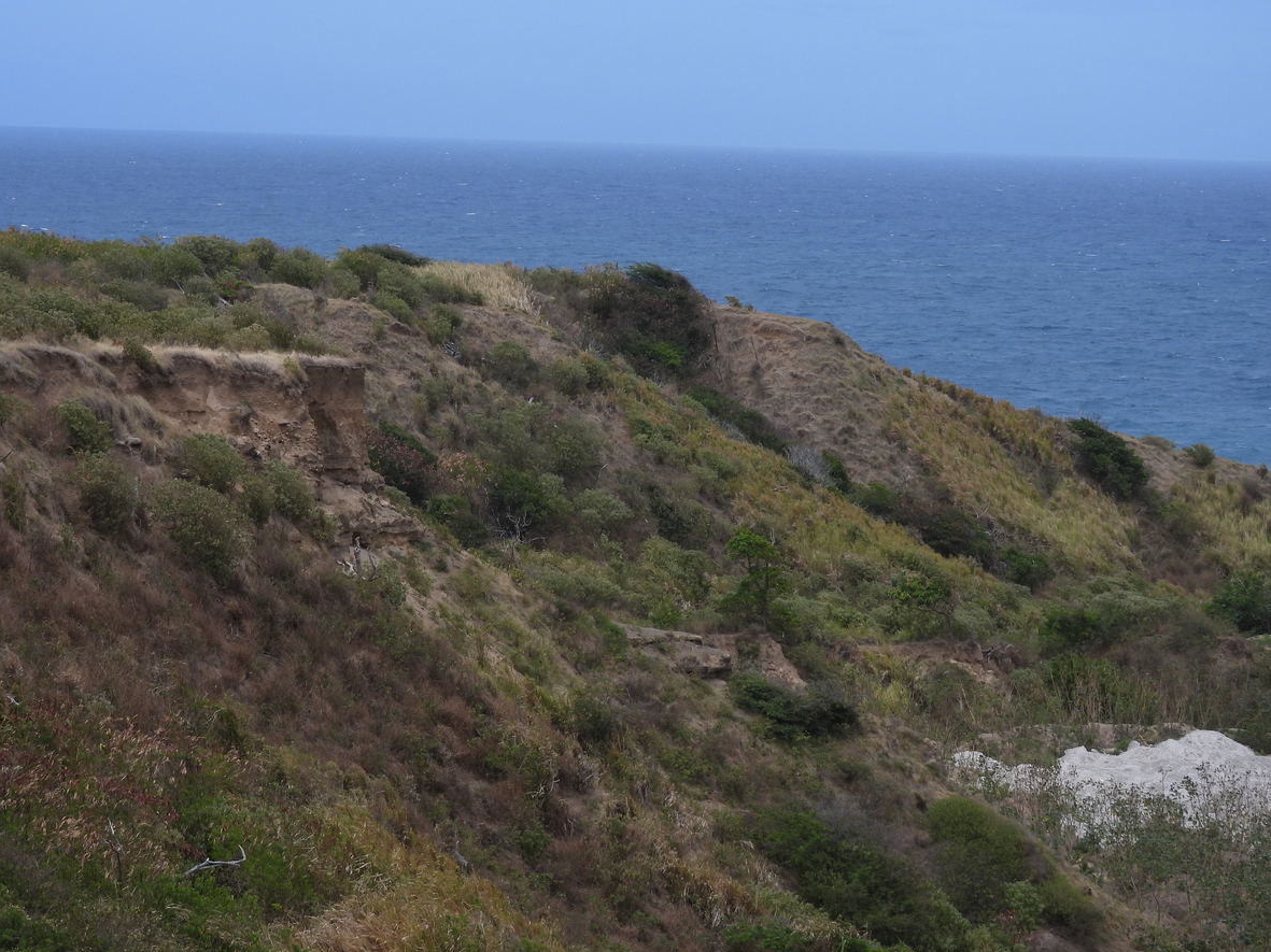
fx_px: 3781
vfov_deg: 14.4
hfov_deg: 19.1
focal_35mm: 103
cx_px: 584
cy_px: 438
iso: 100
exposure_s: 1/1600
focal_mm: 17
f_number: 4
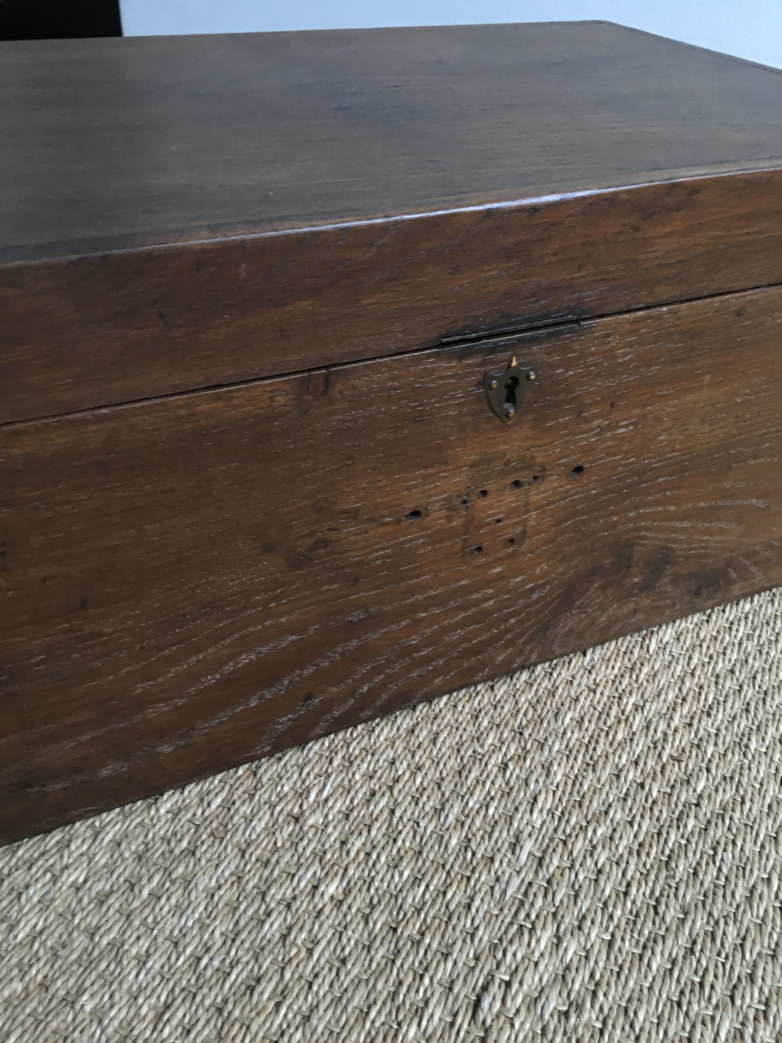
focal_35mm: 29
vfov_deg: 61.7
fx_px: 874
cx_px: 391
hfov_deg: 48.2
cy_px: 522
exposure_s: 1/17
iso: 400
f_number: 2.2
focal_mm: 4.15
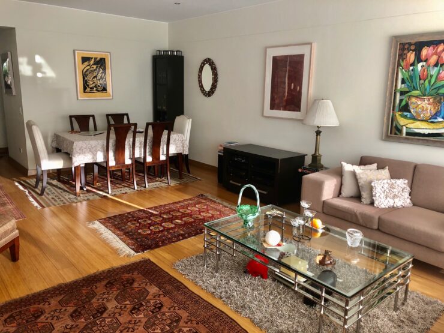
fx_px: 359
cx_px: 222
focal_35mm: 28
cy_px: 166
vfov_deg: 49.7
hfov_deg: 63.4
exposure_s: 1/120
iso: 50
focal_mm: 3.99
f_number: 1.8
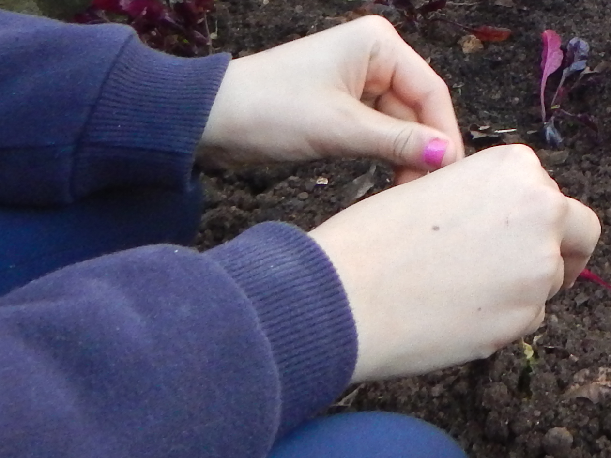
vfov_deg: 15.6
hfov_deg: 20.0
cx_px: 920
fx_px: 1482
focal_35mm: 84
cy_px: -306
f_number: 3
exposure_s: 1/160
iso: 400
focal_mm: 4
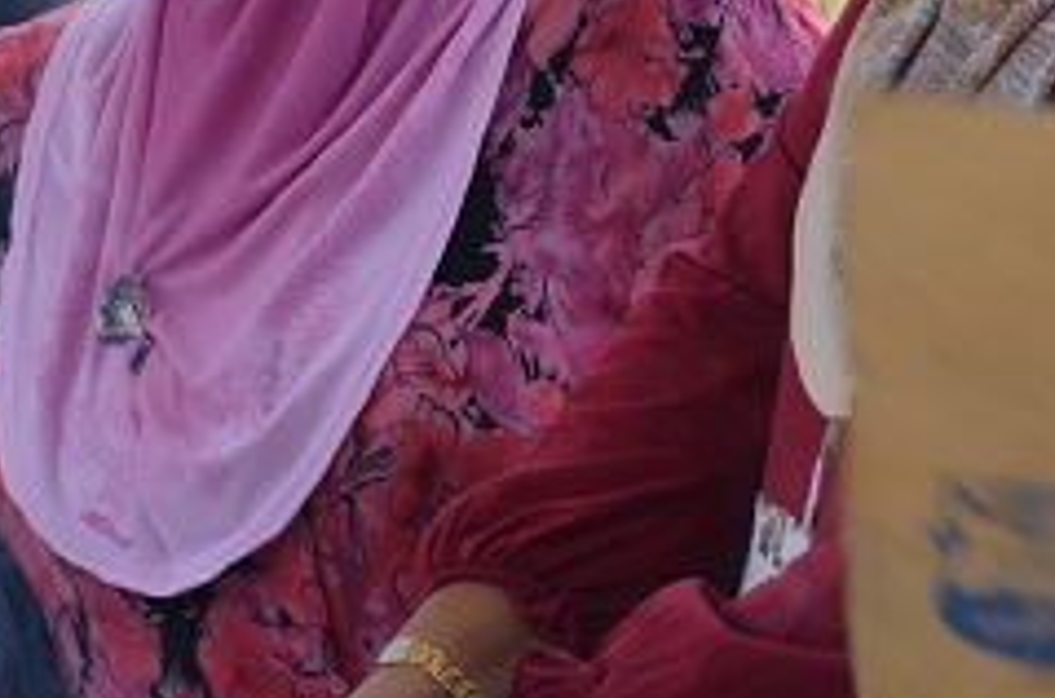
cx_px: -397
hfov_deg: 7.7
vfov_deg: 5.2
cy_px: 190
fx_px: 7716
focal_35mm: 264
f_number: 7.1
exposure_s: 1/200
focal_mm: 50
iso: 200
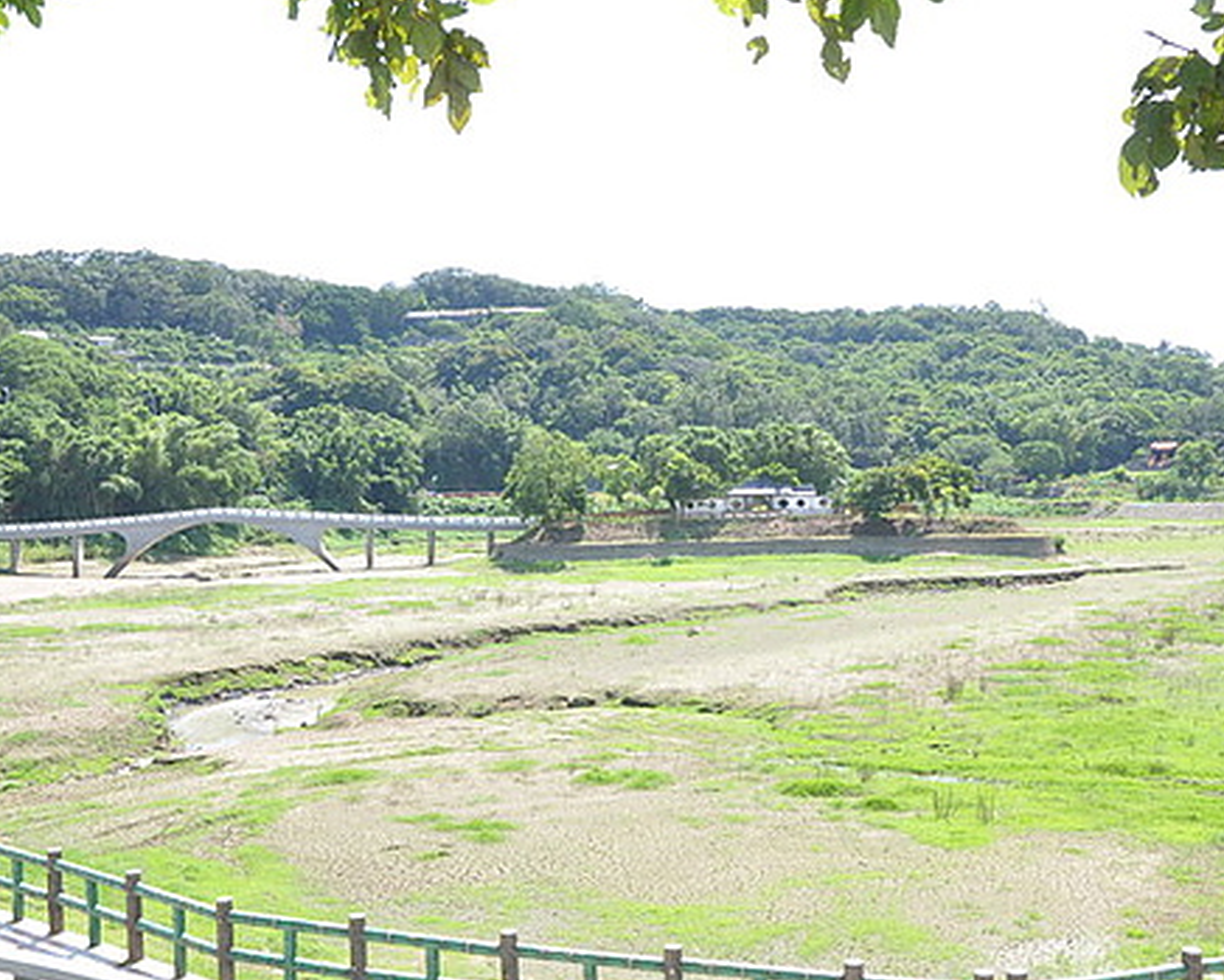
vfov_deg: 36.8
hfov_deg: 45.1
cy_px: 525
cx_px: 643
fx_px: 1473
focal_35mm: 41
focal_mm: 21
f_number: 11
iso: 200
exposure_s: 1/60
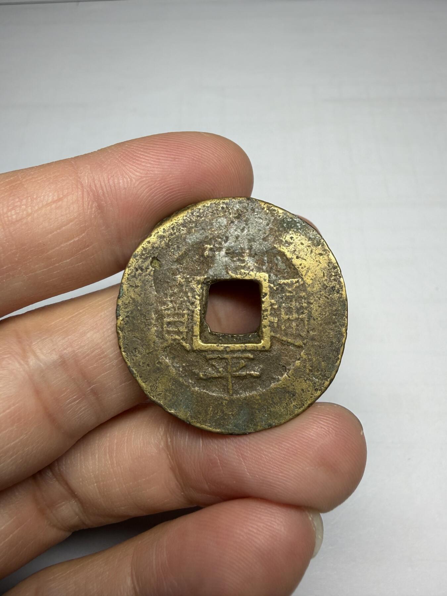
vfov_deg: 67.3
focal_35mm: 26
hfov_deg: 53.1
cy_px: 298
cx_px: 224
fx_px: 448
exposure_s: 1/121
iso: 50
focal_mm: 2.22
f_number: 2.2
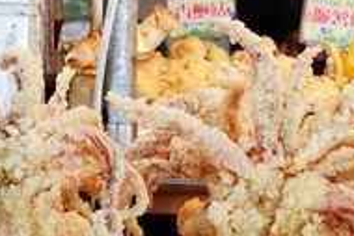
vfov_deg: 16.0
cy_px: 283
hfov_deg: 24.7
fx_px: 807
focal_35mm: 82
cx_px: 149
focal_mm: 8.8
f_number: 4
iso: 125
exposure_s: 1/80
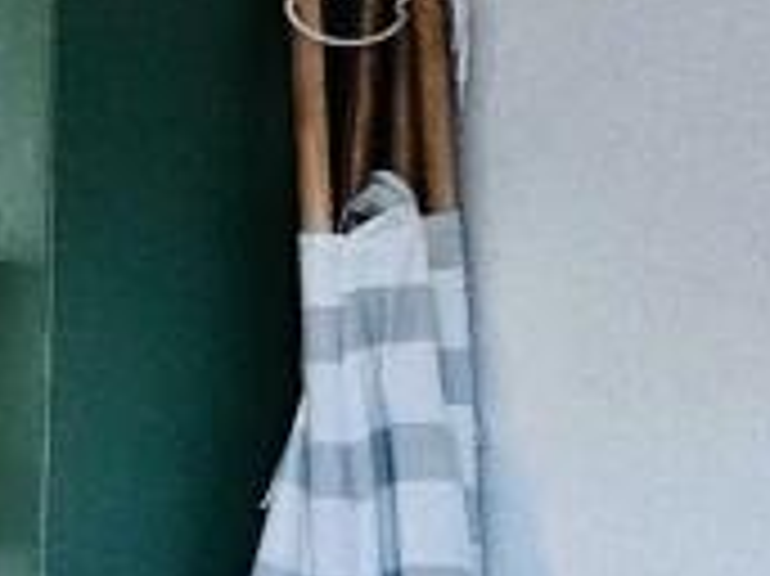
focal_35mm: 84
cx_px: -1301
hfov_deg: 13.1
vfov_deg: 17.4
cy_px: 477
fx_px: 1867
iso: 80
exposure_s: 1/100
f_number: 2.2
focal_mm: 2.22
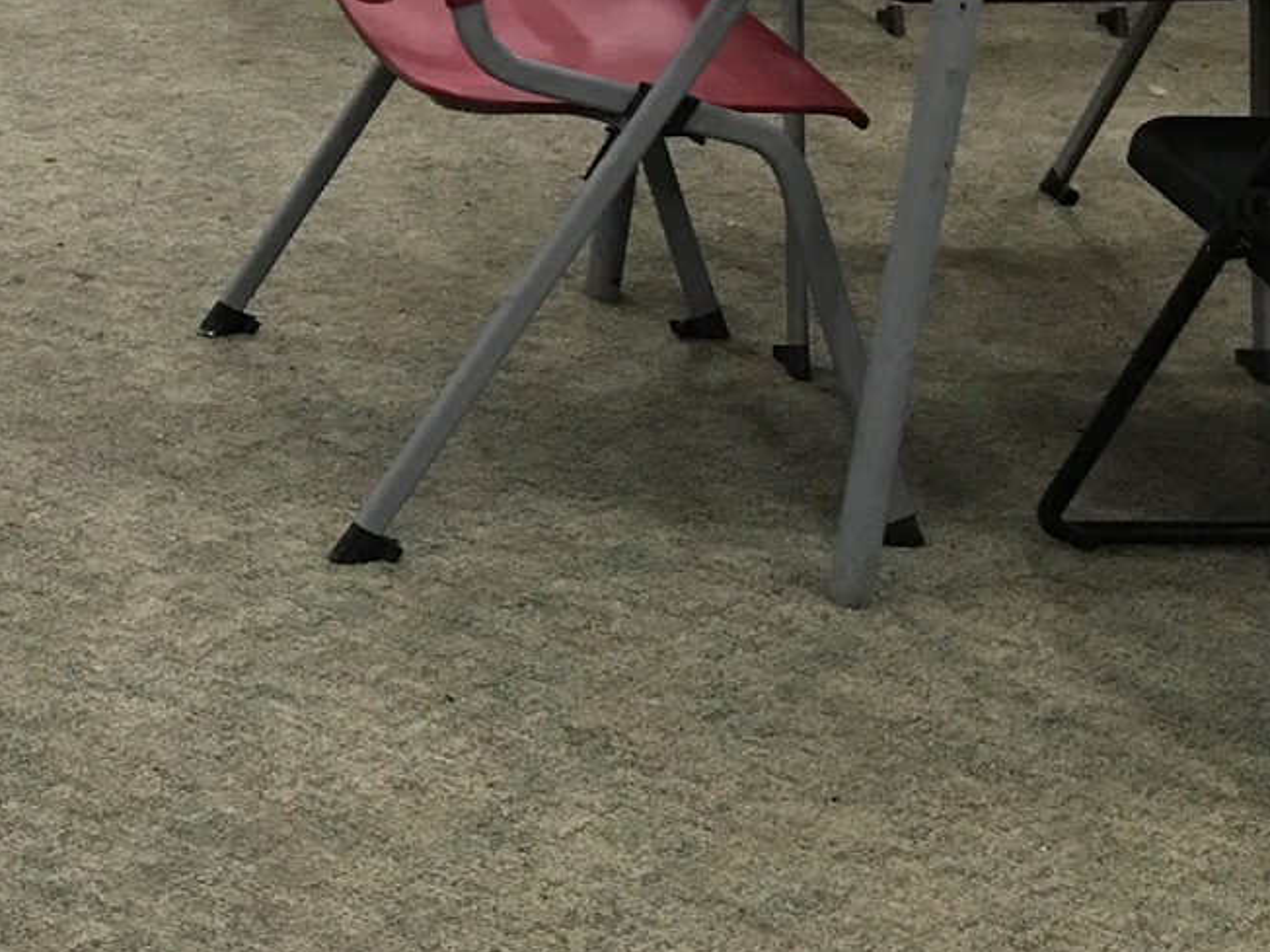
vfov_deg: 16.5
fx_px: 3265
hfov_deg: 19.9
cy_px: 164
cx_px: -458
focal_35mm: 89
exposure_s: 1/15
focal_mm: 4.15
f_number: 2.2
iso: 50
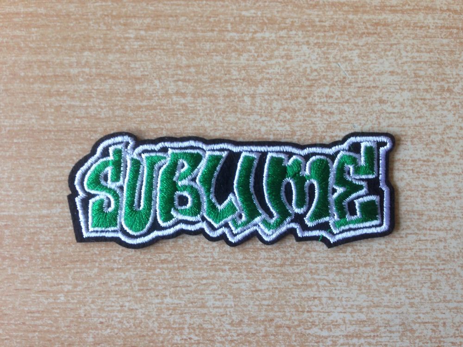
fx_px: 441
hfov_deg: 55.4
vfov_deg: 42.9
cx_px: 232
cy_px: 174
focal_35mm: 33
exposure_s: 1/40
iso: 50
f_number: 2.4
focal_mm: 4.12
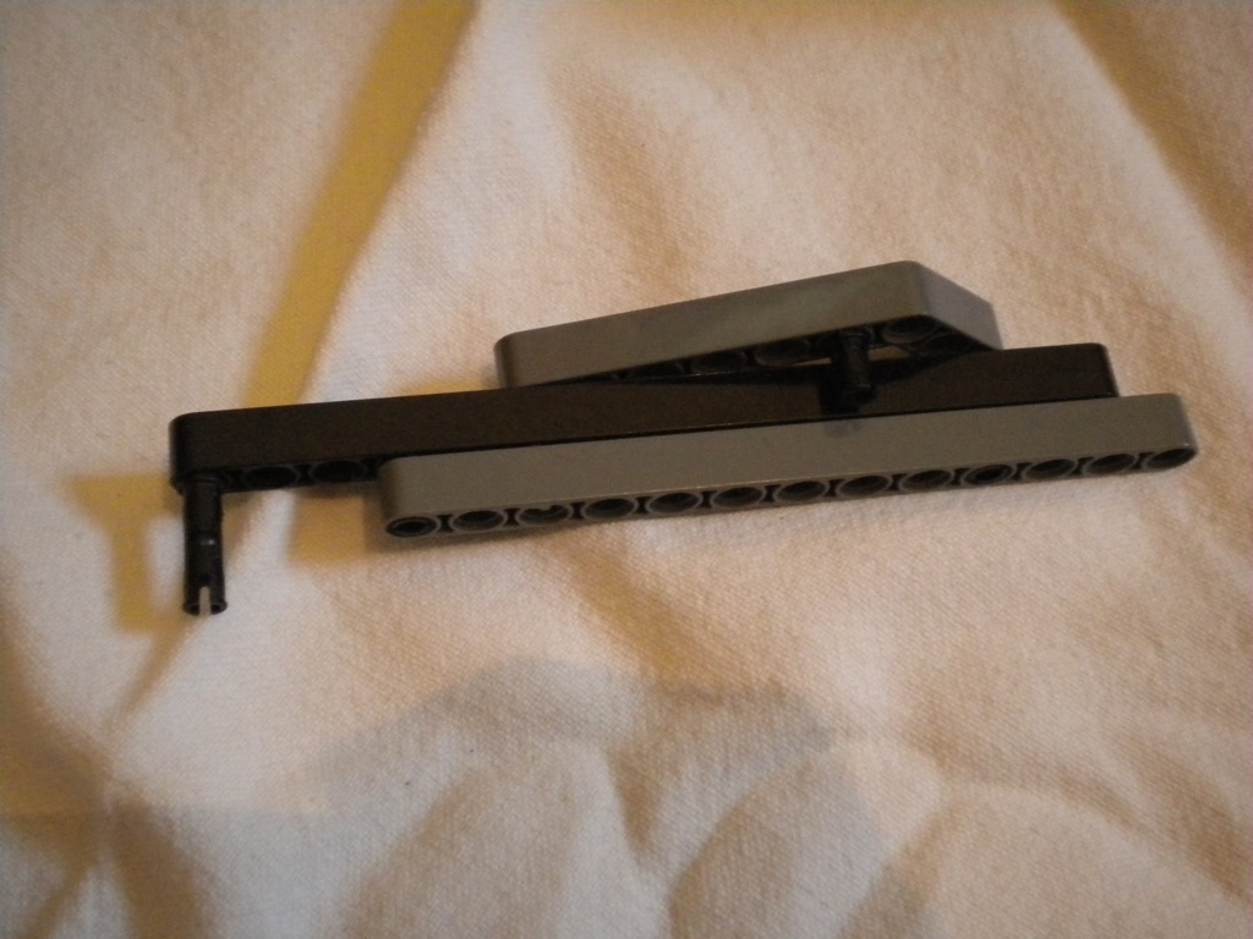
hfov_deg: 45.8
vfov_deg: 35.1
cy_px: 470
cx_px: 626
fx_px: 1484
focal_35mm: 41
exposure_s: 1/53.8
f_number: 3.5
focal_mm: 7.4
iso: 800
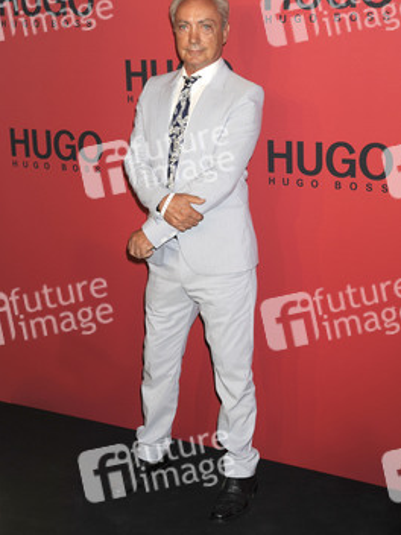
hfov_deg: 20.7
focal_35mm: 71
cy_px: 239
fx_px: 1097
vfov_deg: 27.4
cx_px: 200
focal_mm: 65
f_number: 6.3
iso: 400
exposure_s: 1/160
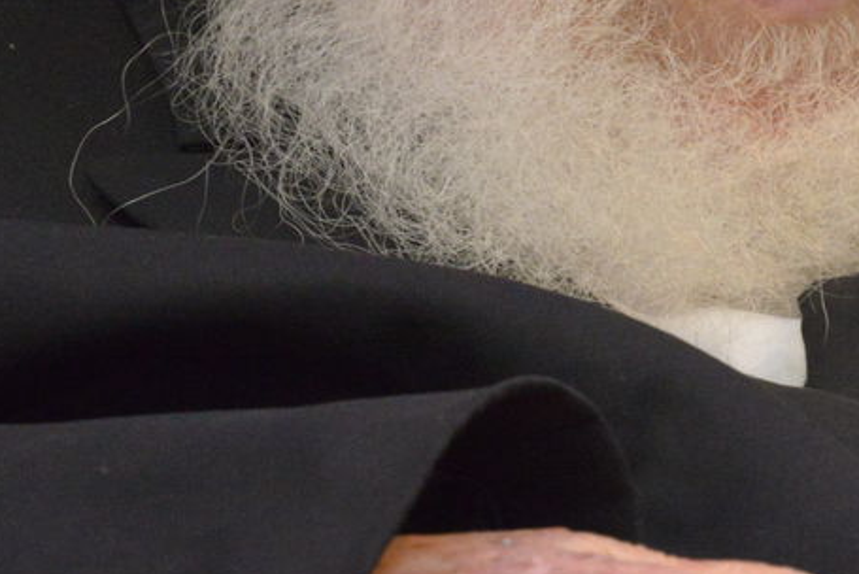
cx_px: 887
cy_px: -225
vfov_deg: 5.7
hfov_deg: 8.5
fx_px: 5730
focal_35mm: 240
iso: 6400
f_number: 11
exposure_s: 1/60
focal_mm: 78
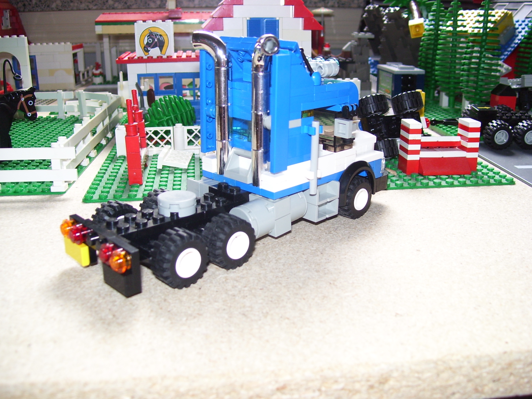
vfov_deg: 39.7
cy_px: 200
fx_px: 553
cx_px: 266
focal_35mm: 36
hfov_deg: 51.4
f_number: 2.7
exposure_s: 1/60
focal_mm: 6
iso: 80
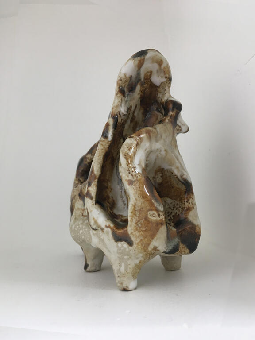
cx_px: 128
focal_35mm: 29
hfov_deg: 48.2
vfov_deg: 61.7
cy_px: 170
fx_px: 285
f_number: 2.2
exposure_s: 1/33
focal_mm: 4.15
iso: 40
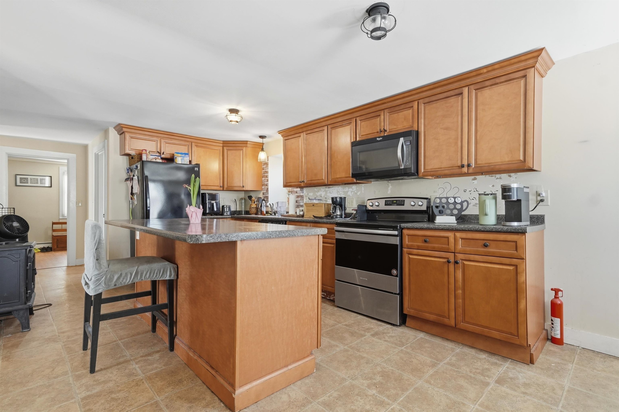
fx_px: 283
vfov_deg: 71.9
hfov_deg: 95.0
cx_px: 310
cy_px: 206
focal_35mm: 16
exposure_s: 1/125
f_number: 7.1
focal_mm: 11
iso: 800
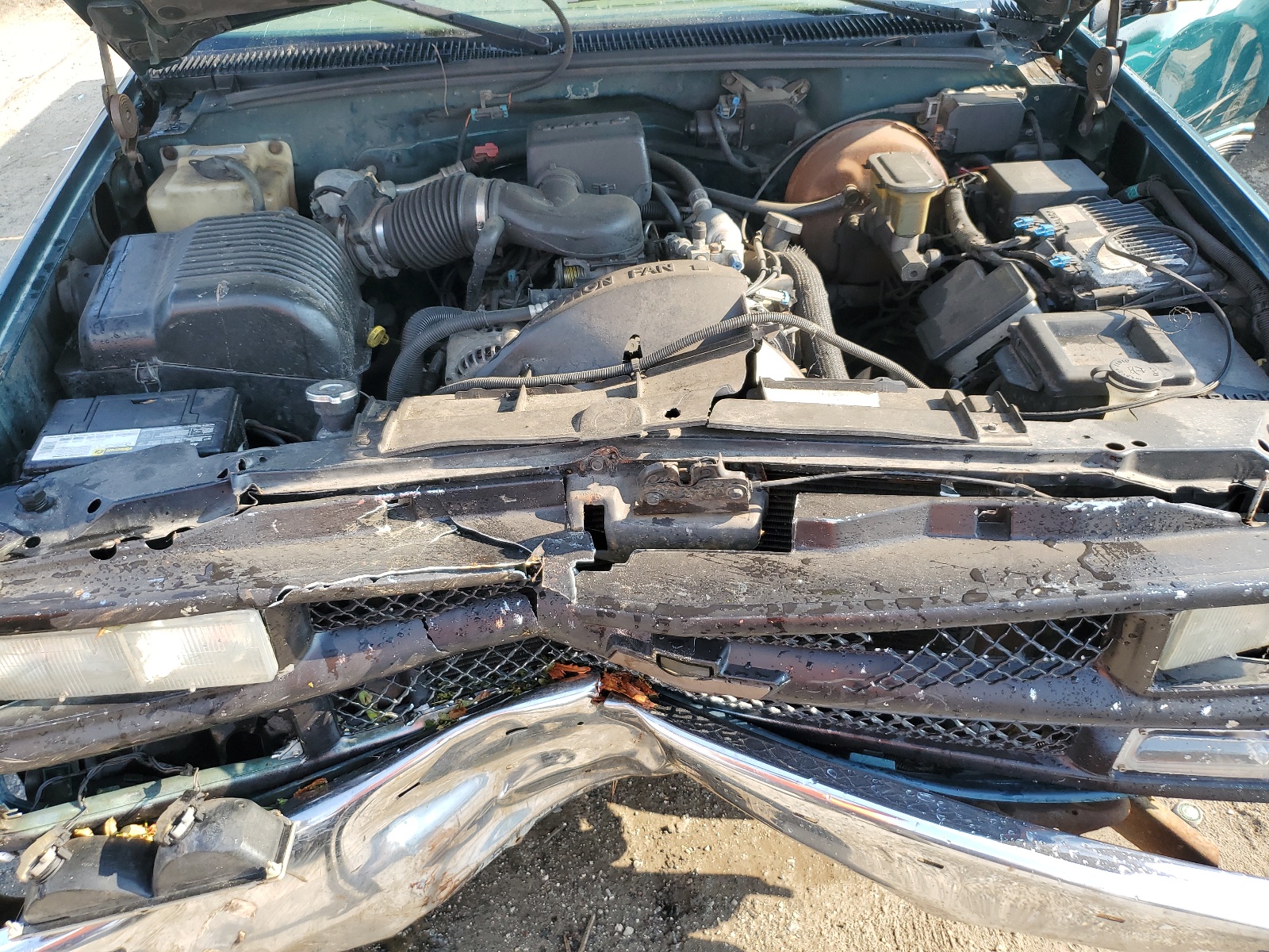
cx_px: 634
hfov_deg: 67.3
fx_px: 953
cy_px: 476
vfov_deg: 53.1
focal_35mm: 26
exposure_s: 1/476
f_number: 1.5
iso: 50
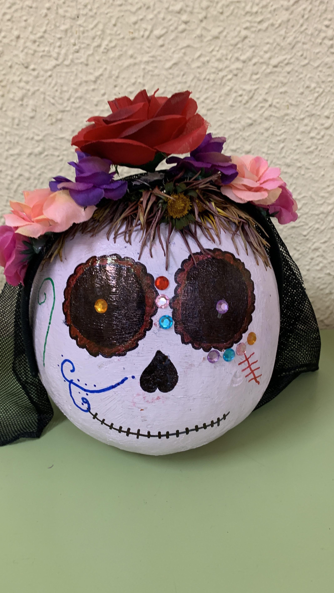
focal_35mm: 30
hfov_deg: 38.9
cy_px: 294
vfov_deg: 64.3
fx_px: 472
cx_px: 166
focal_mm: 4.25
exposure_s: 1/50
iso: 160
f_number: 1.8
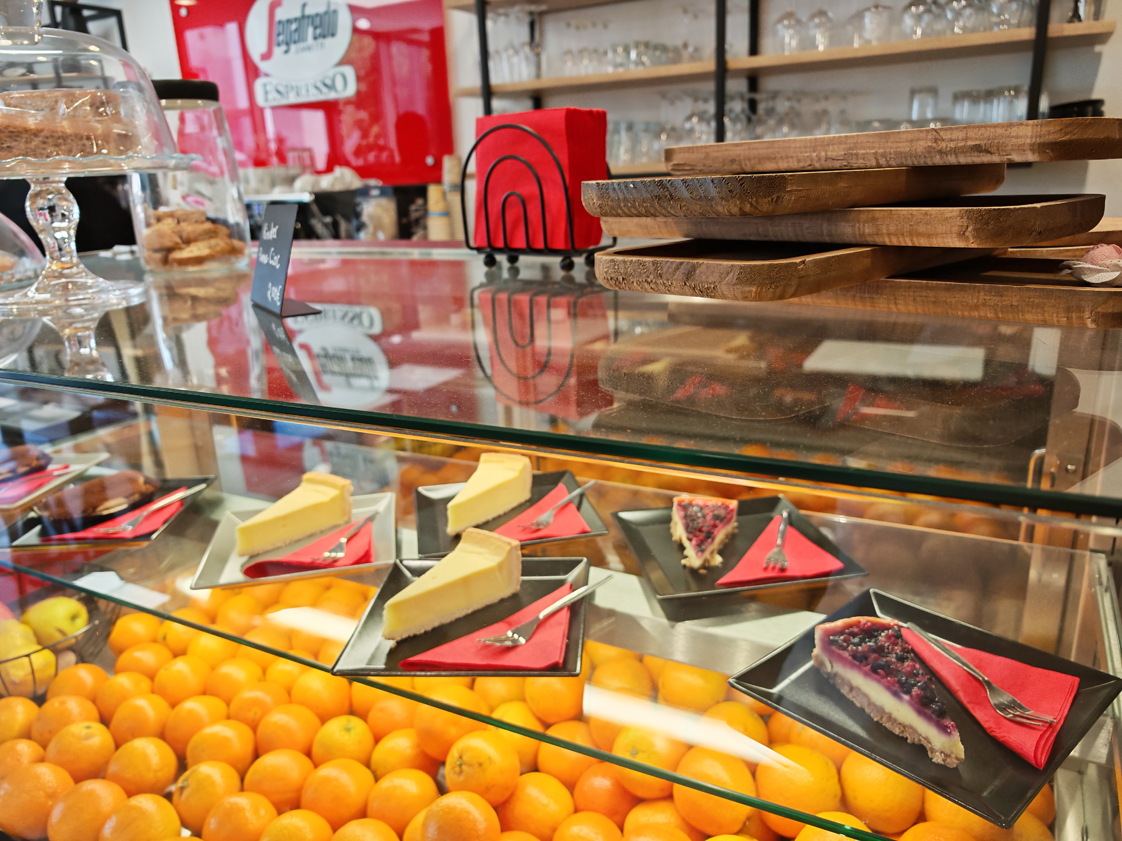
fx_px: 778
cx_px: 561
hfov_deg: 71.6
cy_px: 420
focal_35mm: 24
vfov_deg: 56.8
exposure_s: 1/100
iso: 100
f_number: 2
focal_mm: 6.83
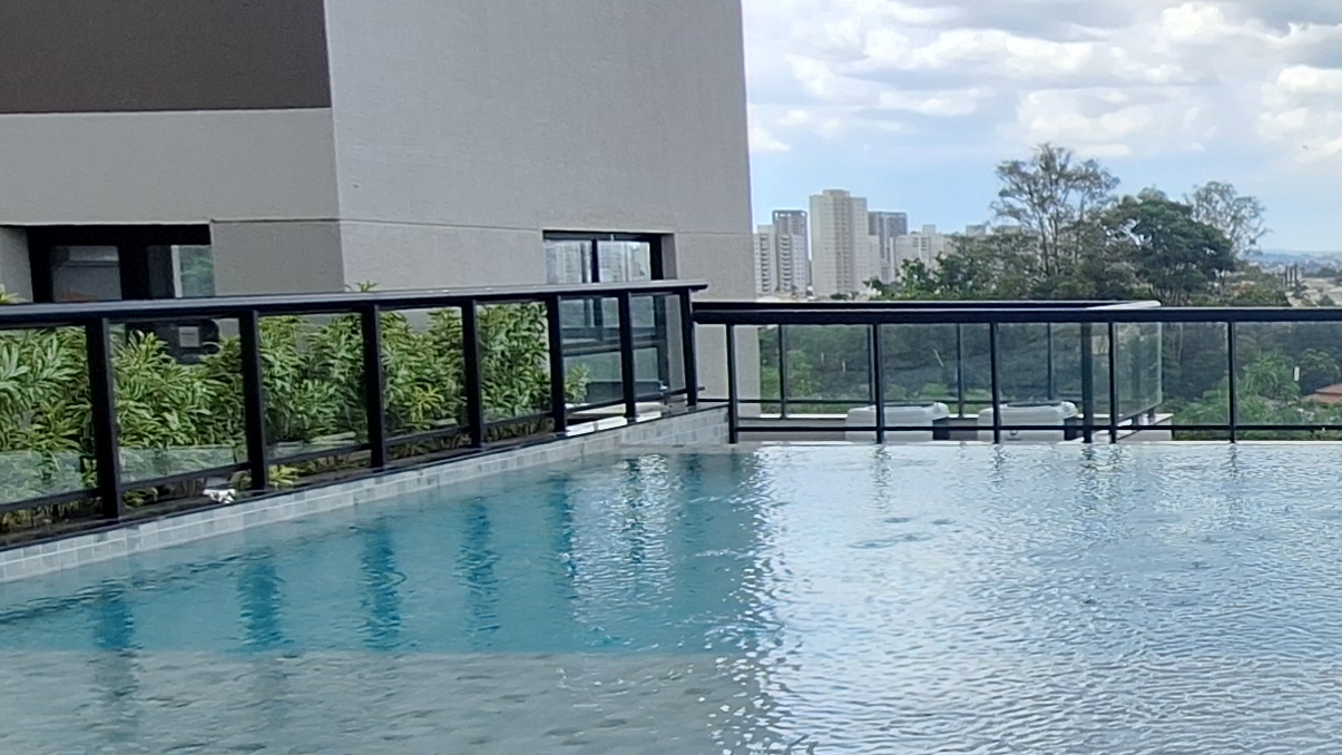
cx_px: 1462
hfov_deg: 37.0
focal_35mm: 47
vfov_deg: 25.4
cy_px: 445
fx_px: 1673
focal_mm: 1.74
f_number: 2.2
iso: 40
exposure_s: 1/558
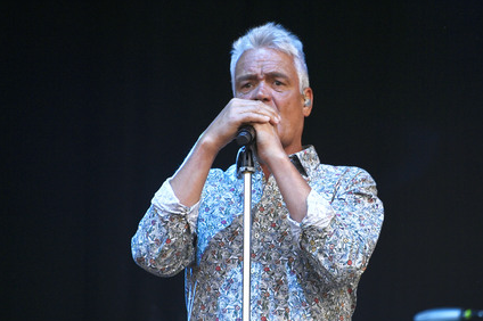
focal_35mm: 319
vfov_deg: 4.3
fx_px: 4276
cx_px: 247
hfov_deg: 6.5
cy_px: 160
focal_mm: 300
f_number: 5.6
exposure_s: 1/320
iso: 640
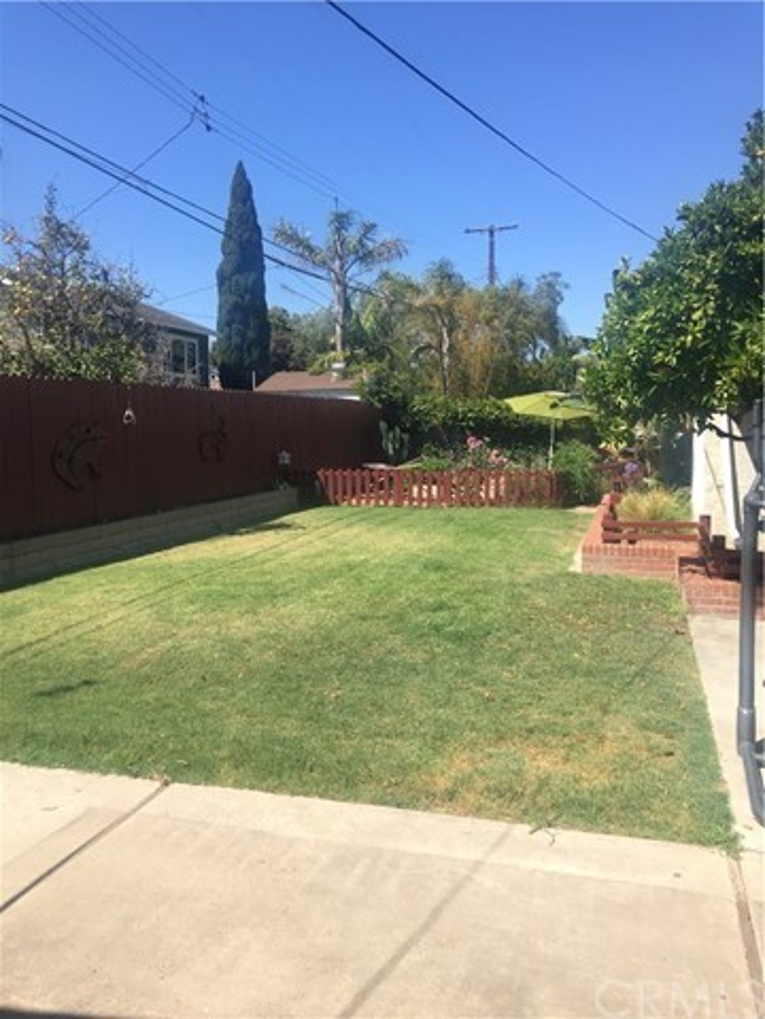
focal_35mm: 29
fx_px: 855
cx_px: 382
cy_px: 510
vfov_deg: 61.7
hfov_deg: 48.2
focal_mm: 4.15
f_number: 2.2
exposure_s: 1/620
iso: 25
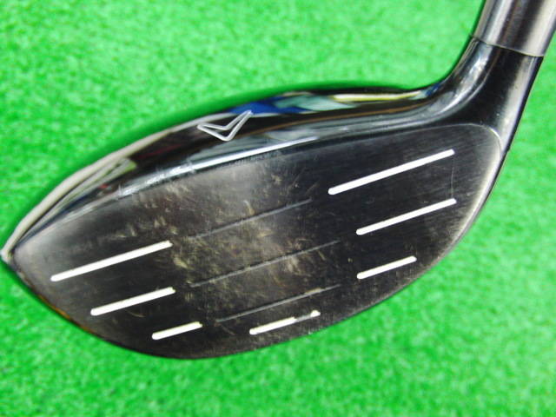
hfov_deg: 50.1
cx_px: 278
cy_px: 208
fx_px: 594
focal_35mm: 37
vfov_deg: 38.7
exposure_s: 1/10
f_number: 3.6
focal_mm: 6.42
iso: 400
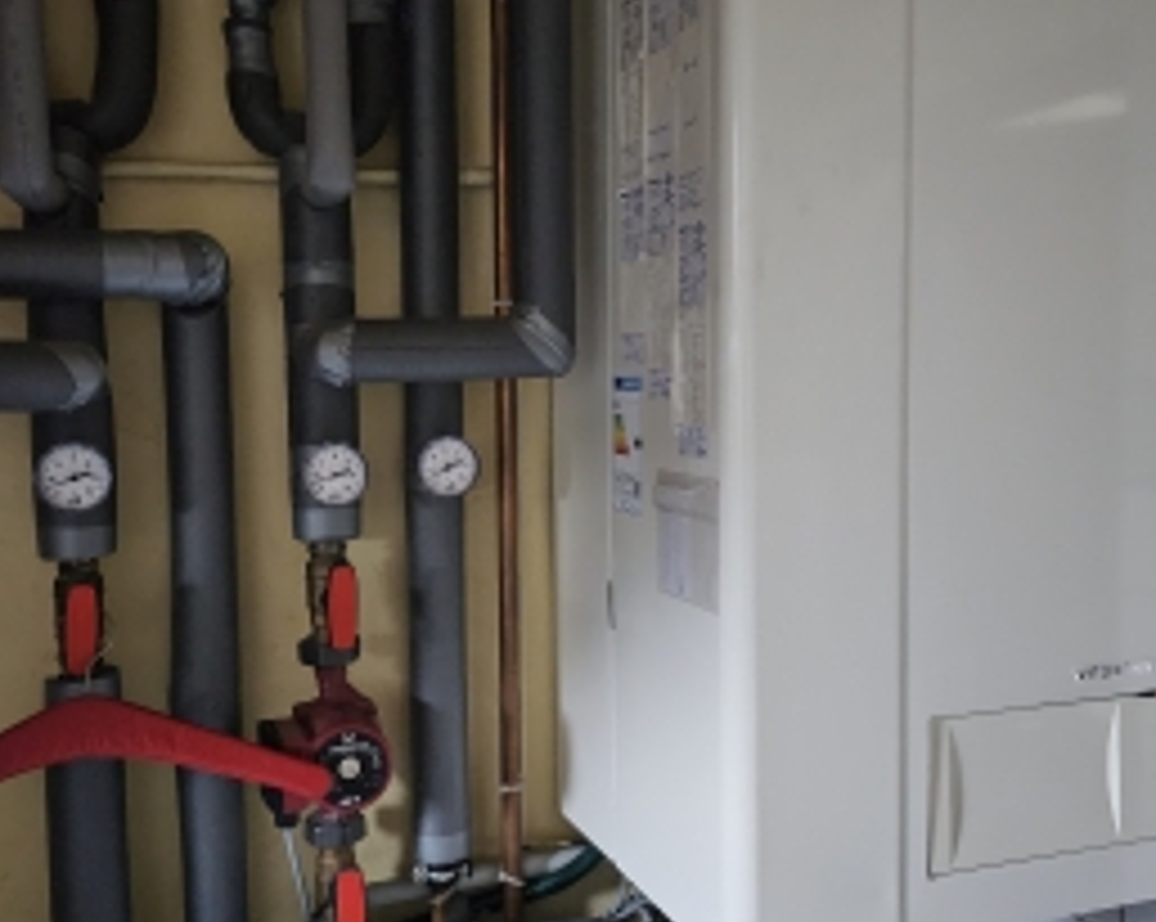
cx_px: 526
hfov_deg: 51.5
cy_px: 468
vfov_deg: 42.2
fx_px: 1196
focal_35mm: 35
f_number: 1.7
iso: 2000
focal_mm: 6.3
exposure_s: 1/50
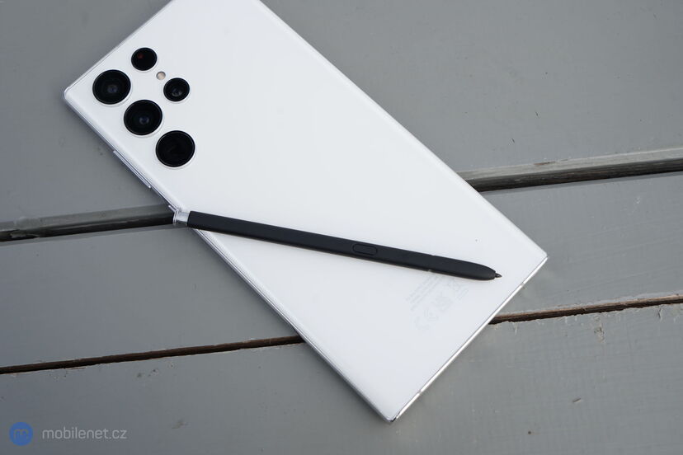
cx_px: 342
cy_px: 228
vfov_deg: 31.9
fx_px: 797
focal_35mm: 42
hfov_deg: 46.4
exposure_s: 1/125
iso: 100
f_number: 7.1
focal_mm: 42
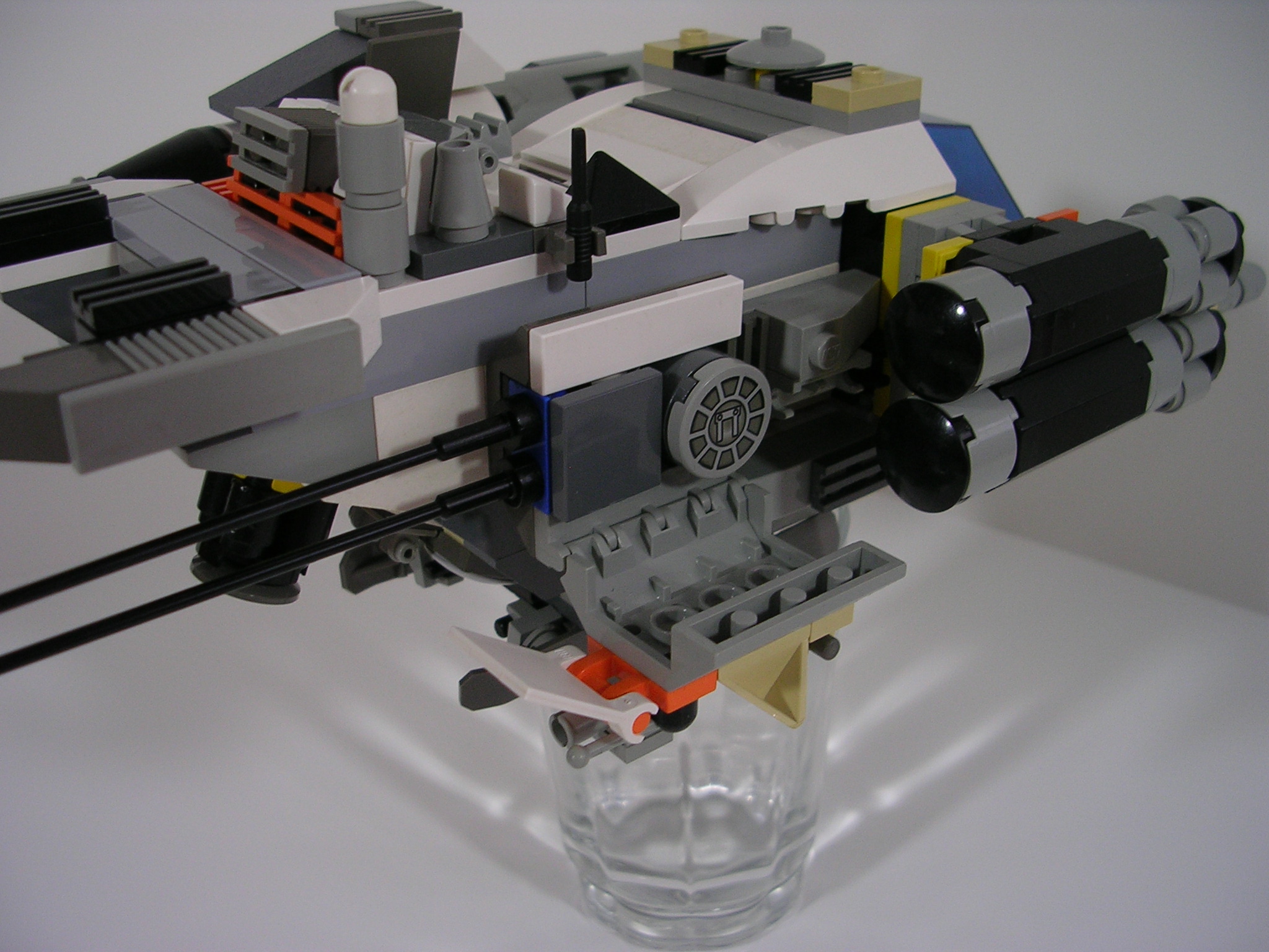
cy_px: 476
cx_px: 634
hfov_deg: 49.0
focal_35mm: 38
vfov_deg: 37.7
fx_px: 1393
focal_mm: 5.8
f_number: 2.8
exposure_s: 1/30
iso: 50
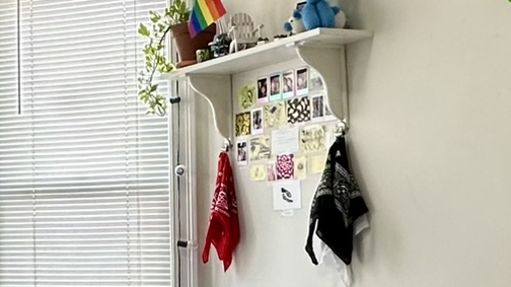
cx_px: -4
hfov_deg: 31.2
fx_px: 840
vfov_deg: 19.3
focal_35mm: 62
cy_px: 199
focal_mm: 2.22
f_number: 2.2
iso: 200
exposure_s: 1/60
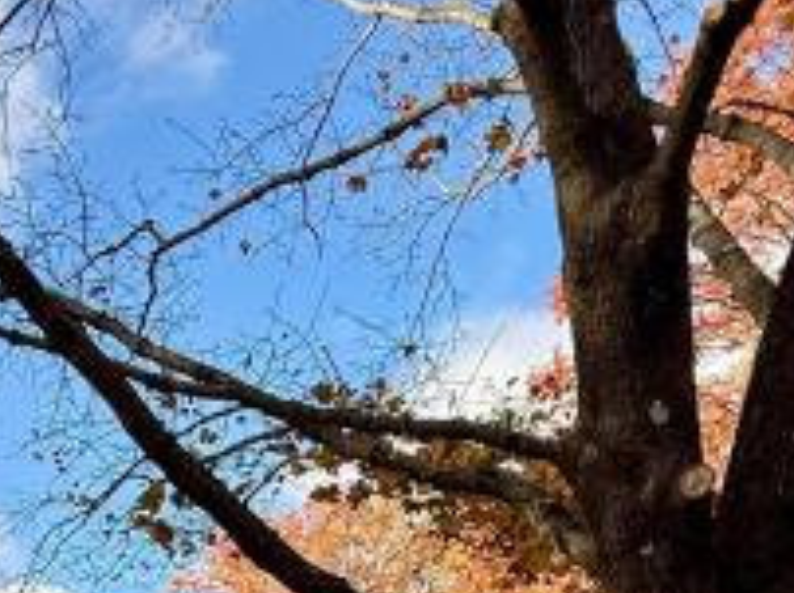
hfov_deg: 35.0
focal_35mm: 50
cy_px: 958
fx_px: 1146
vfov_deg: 22.2
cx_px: 20
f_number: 2.2
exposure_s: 1/340
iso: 64
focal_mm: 2.22
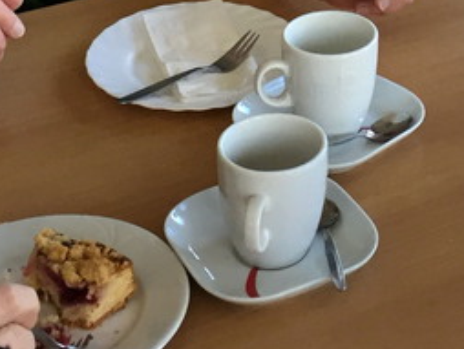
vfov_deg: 12.2
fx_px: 1543
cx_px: 440
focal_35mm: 115
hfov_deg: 16.8
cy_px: -210
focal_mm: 4.15
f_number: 2.2
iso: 100
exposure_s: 1/33
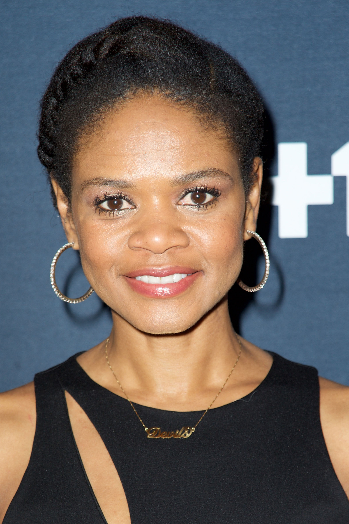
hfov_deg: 11.4
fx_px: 1745
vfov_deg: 17.1
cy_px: 262
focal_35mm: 120
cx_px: 174
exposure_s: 1/200
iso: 200
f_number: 7.1
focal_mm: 120
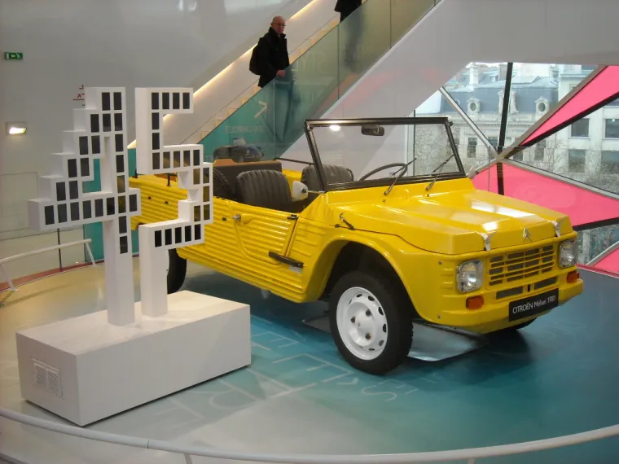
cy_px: 232
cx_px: 310
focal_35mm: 44
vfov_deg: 32.9
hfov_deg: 42.9
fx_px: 787
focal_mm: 7.1
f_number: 3.1
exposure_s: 1/250
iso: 227
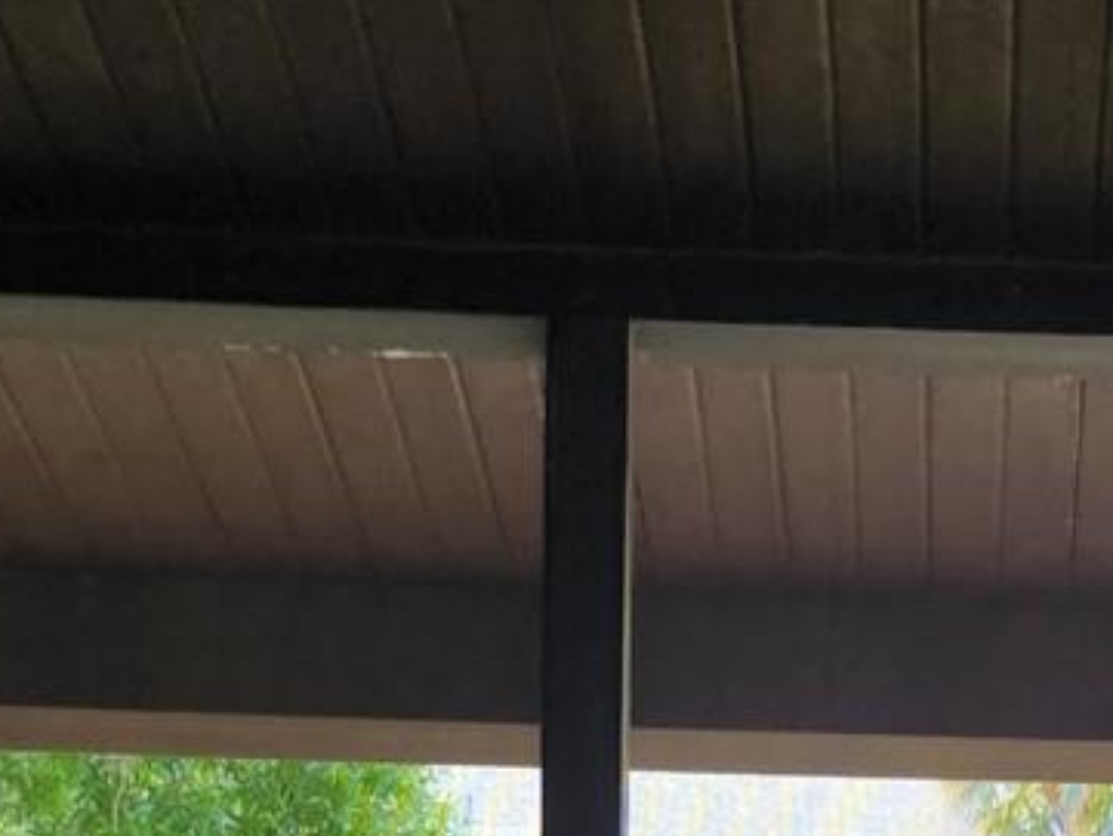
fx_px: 3281
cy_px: 1499
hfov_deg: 19.0
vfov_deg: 13.1
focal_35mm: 102
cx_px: 940
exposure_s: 1/180
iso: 50
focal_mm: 5.54
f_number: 1.8
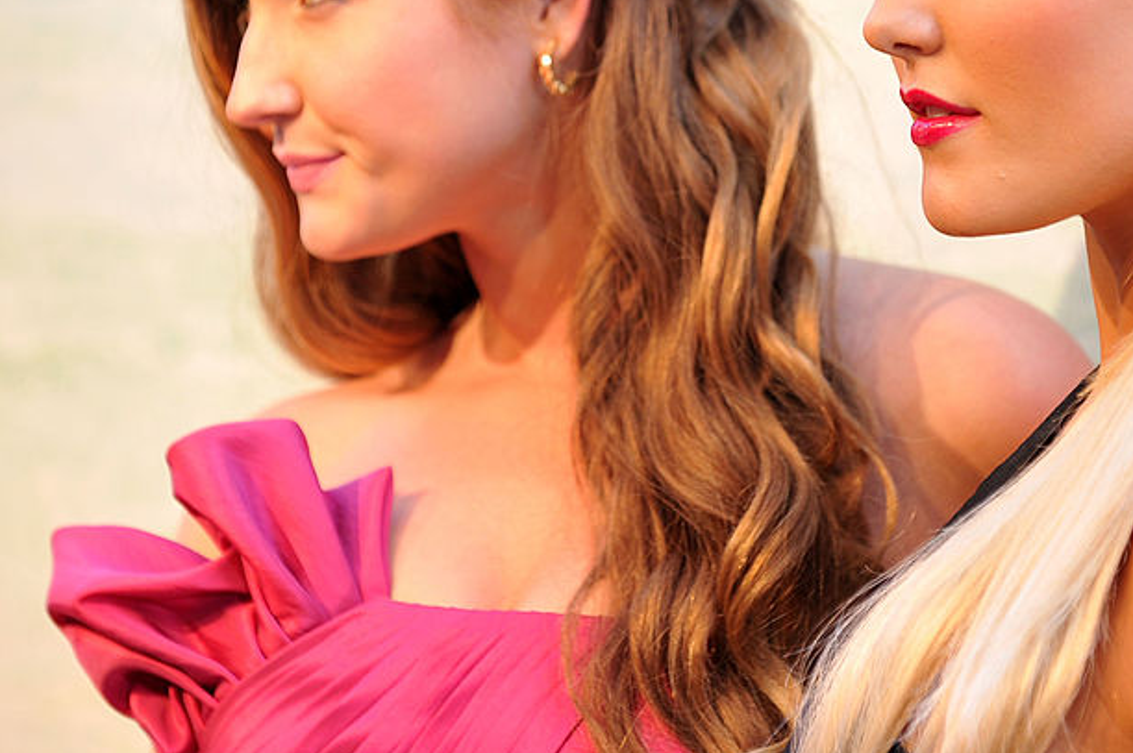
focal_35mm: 293
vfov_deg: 4.7
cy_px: 179
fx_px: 9214
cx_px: 576
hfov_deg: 7.0
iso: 800
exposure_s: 1/320
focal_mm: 175
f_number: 4
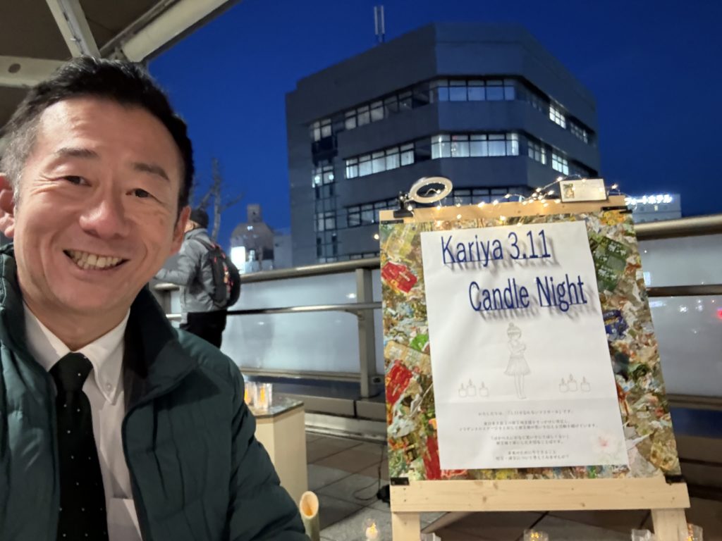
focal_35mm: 23
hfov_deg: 73.9
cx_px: 361
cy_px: 270
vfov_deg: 58.9
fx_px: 480
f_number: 1.9
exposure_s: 1/15
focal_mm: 2.69
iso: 800
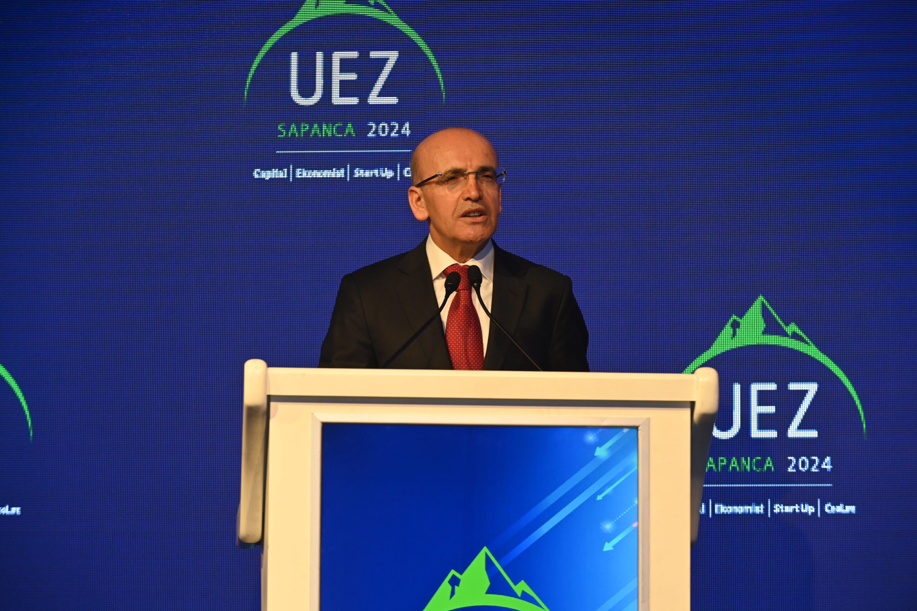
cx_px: 458
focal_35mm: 140
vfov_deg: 9.8
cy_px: 306
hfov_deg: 14.7
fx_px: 3566
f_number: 7.1
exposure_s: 1/125
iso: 1250
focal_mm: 140
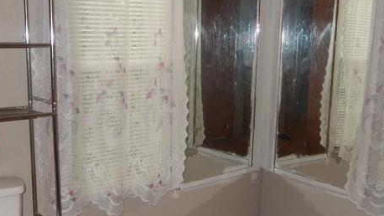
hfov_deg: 44.5
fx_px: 469
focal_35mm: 46
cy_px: 128
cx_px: 179
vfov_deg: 26.0
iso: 200
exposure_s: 1/30
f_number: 3.4
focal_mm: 4.5
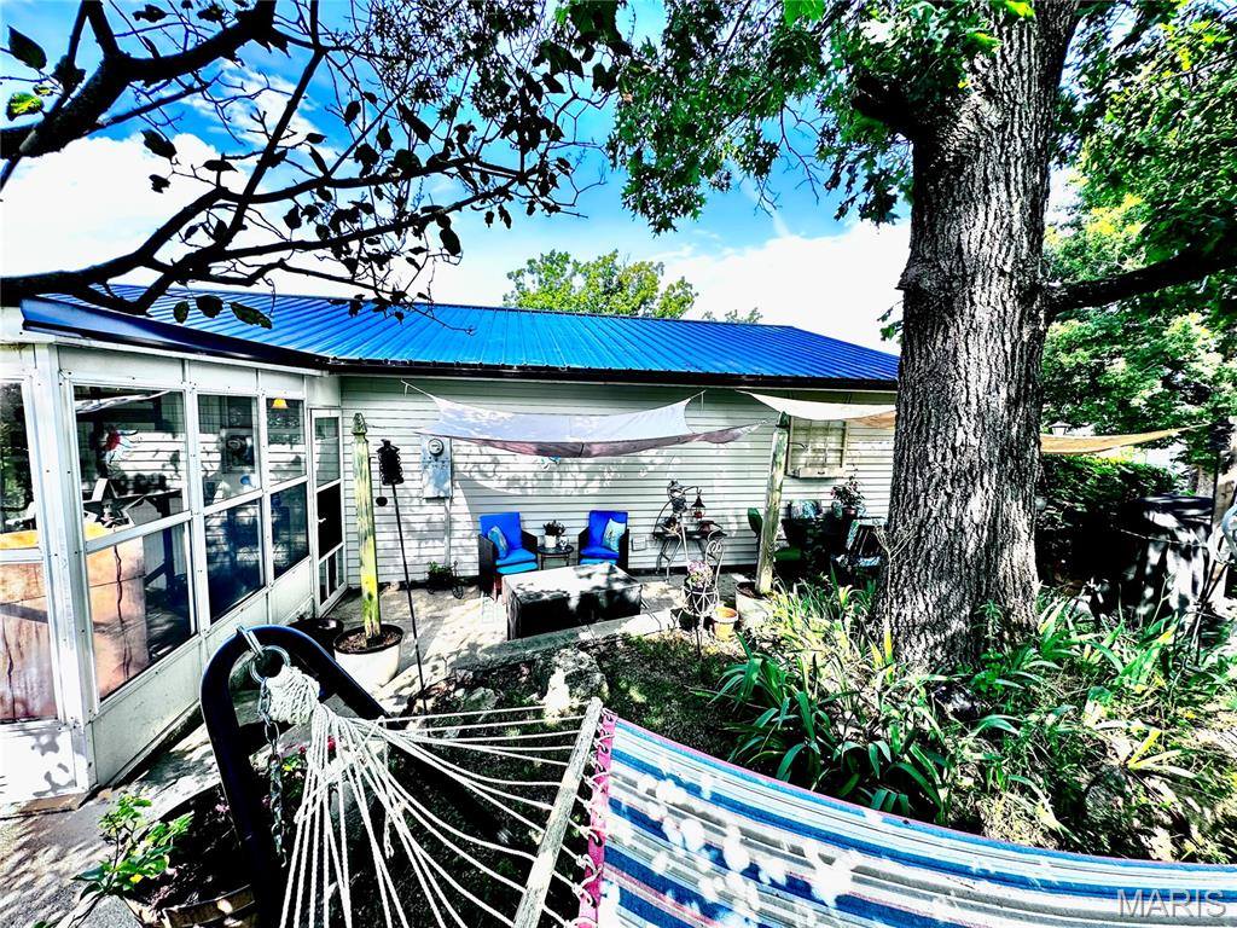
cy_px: 464
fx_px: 500
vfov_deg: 85.7
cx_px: 618
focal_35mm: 14
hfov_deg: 102.1
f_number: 2.2
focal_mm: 2.22
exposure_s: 1/151
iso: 40
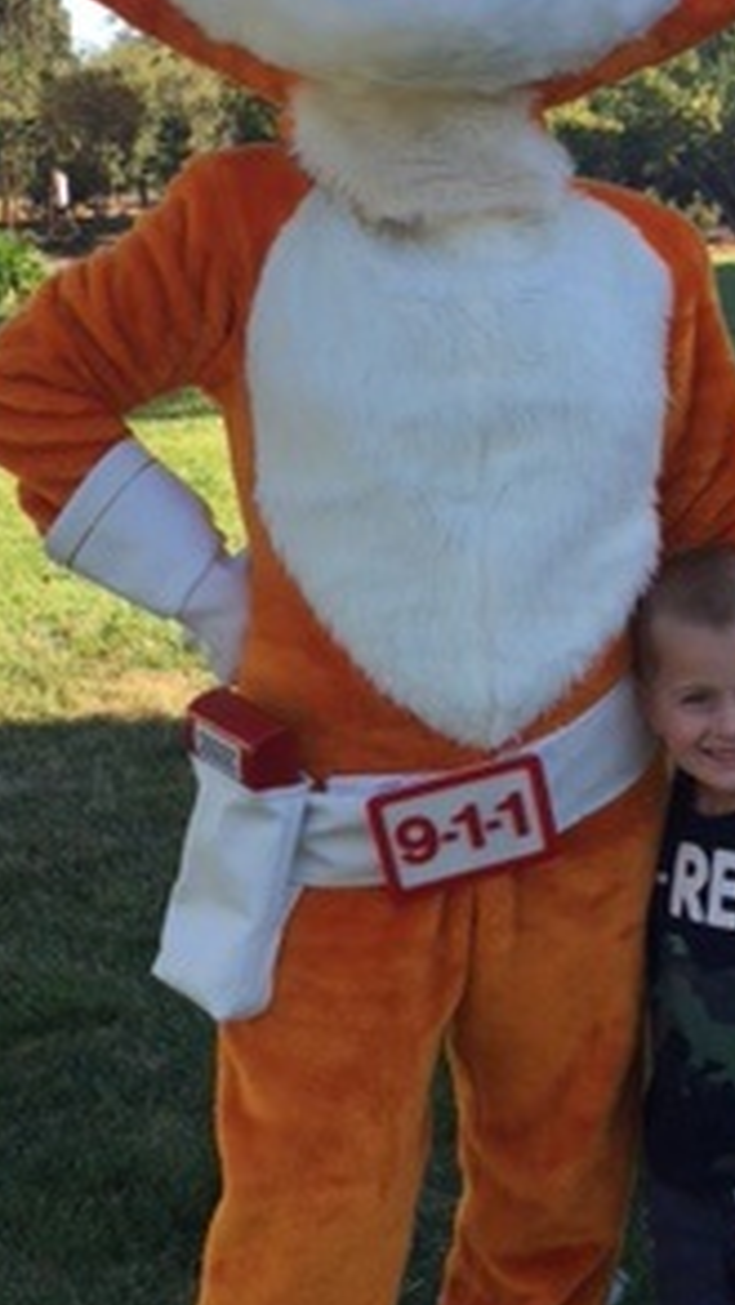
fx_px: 2389
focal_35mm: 69
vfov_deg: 30.6
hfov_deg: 17.5
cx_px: 441
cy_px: 664
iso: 32
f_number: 2.2
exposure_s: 1/599
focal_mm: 4.15
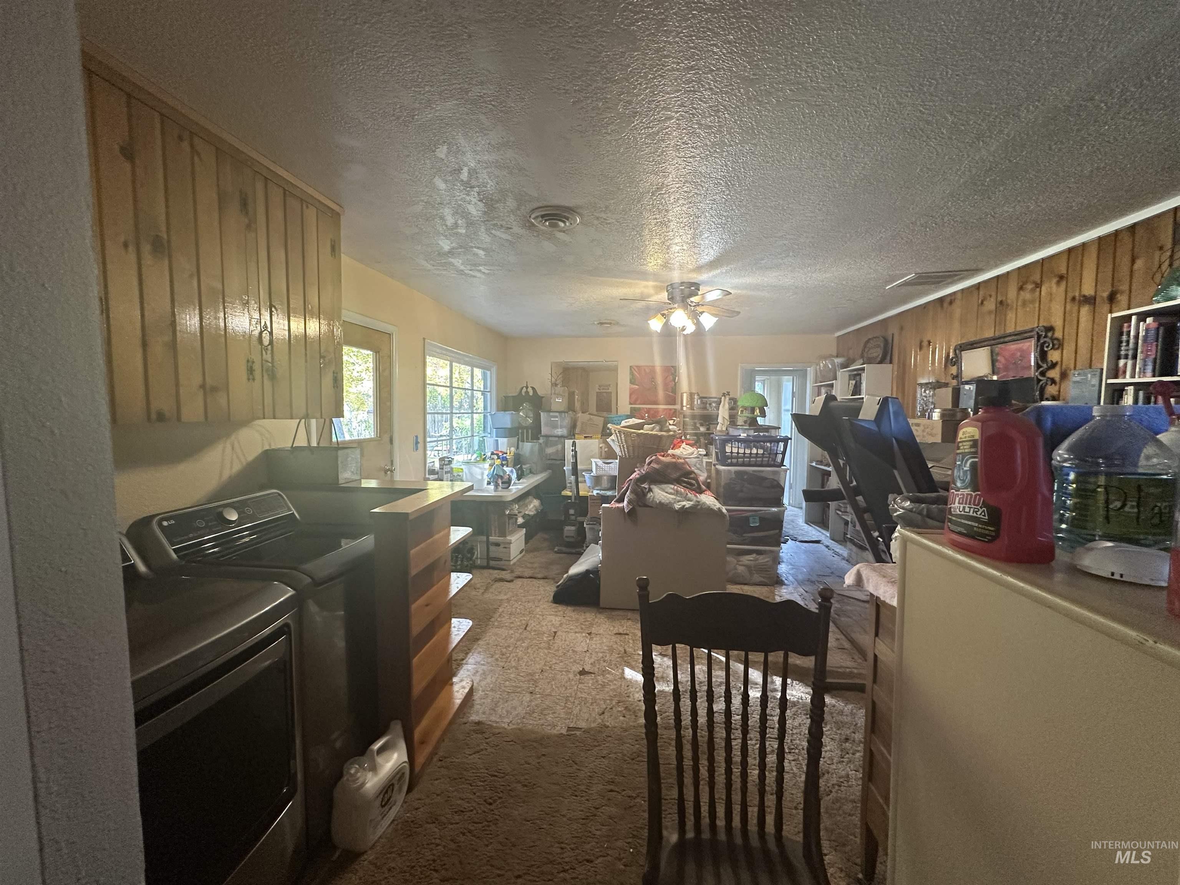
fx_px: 477
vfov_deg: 85.7
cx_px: 590
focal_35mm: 14
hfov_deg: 102.1
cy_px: 442
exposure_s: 1/60
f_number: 2.2
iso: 250
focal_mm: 2.22
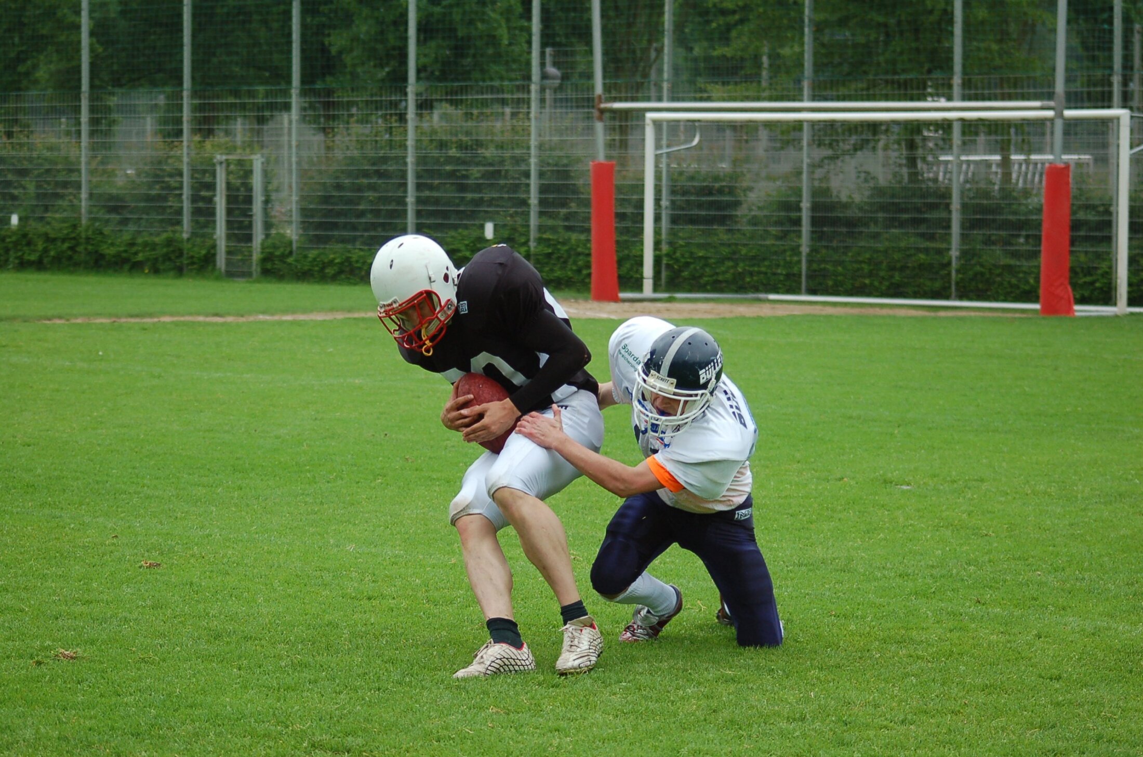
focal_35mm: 105
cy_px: 378
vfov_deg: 13.0
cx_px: 572
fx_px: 3327
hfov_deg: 19.5
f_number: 4
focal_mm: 70
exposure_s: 1/800
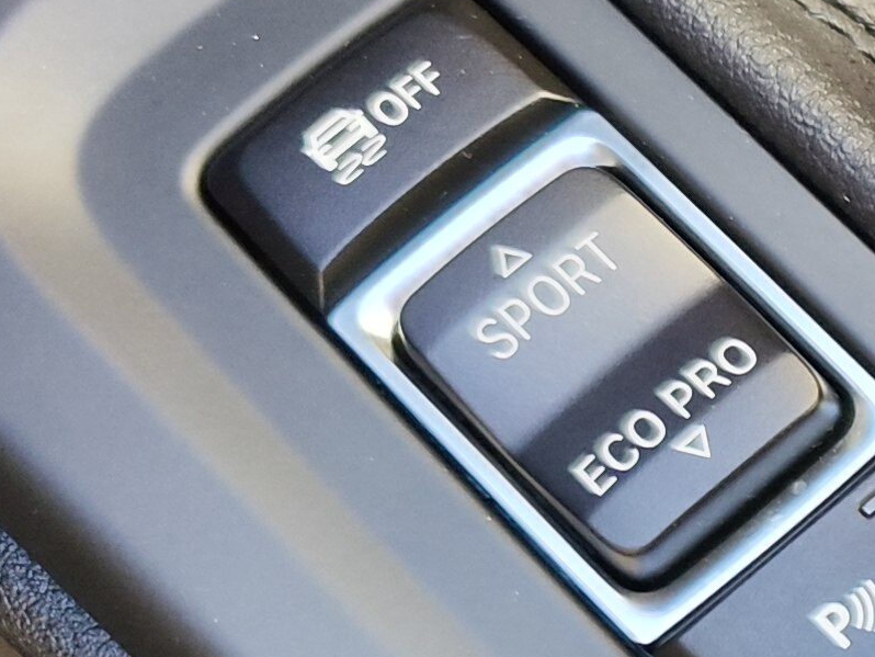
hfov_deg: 13.8
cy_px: 849
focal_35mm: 118
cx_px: 1817
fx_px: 2984
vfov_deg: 12.2
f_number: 1.69
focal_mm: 7.01
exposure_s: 1/100
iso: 560
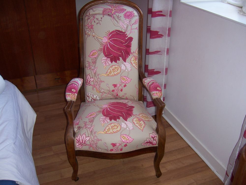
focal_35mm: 36
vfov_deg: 39.7
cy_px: 92
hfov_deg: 51.4
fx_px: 256
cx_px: 123
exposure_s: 1/60
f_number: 2.8
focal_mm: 6.2
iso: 80
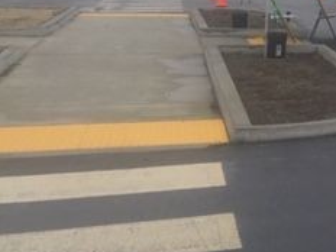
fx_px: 777
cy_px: -16
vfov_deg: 17.9
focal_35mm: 80
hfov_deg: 21.5
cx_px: 462
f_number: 2.2
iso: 32
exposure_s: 1/482
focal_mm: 4.15
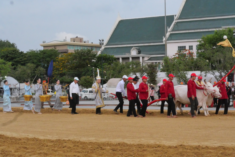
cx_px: 118
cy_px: 78
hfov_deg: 24.5
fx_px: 542
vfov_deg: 16.5
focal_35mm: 83
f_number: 22
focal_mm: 40
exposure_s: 1/800
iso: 4000
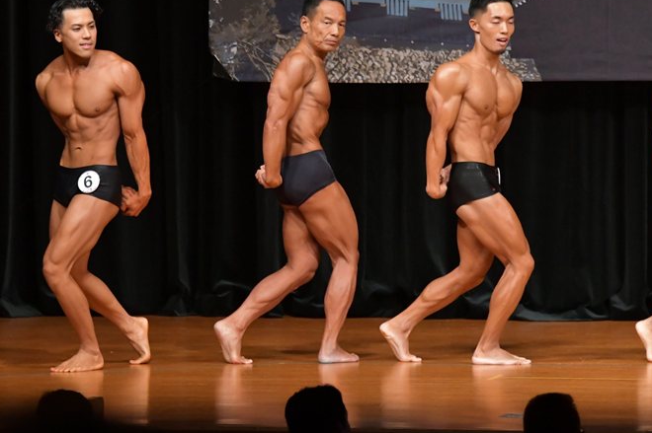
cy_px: 192
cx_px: 304
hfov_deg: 6.5
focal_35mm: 317
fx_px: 5737
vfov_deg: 4.3
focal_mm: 180
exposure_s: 1/400
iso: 6400
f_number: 5.6
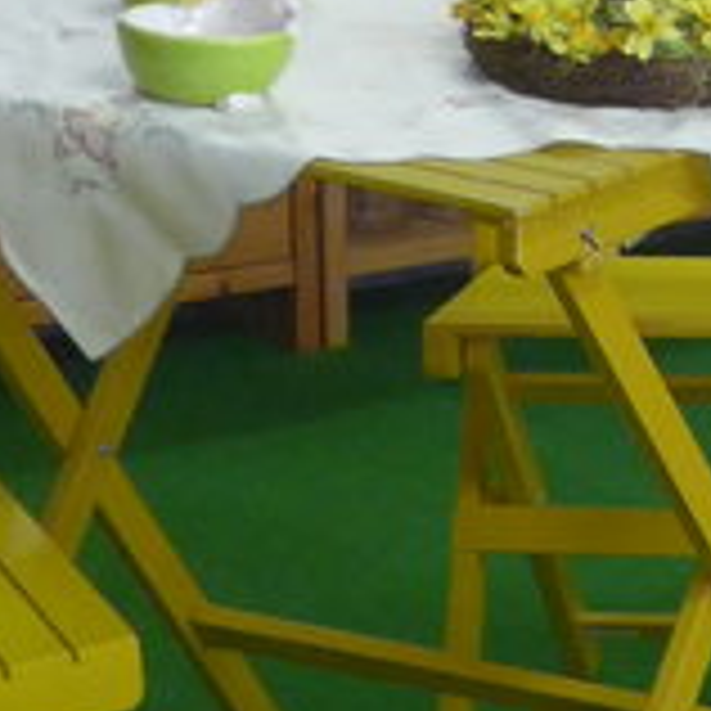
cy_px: -194
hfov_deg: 8.7
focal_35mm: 195
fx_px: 4531
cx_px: 1215
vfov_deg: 8.8
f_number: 2
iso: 400
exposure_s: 1/60
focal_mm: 6
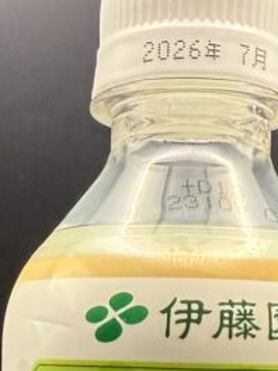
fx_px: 996
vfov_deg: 17.8
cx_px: 122
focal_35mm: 93
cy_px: 628
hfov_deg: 15.9
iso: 320
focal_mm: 2.22
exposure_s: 1/62
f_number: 2.2
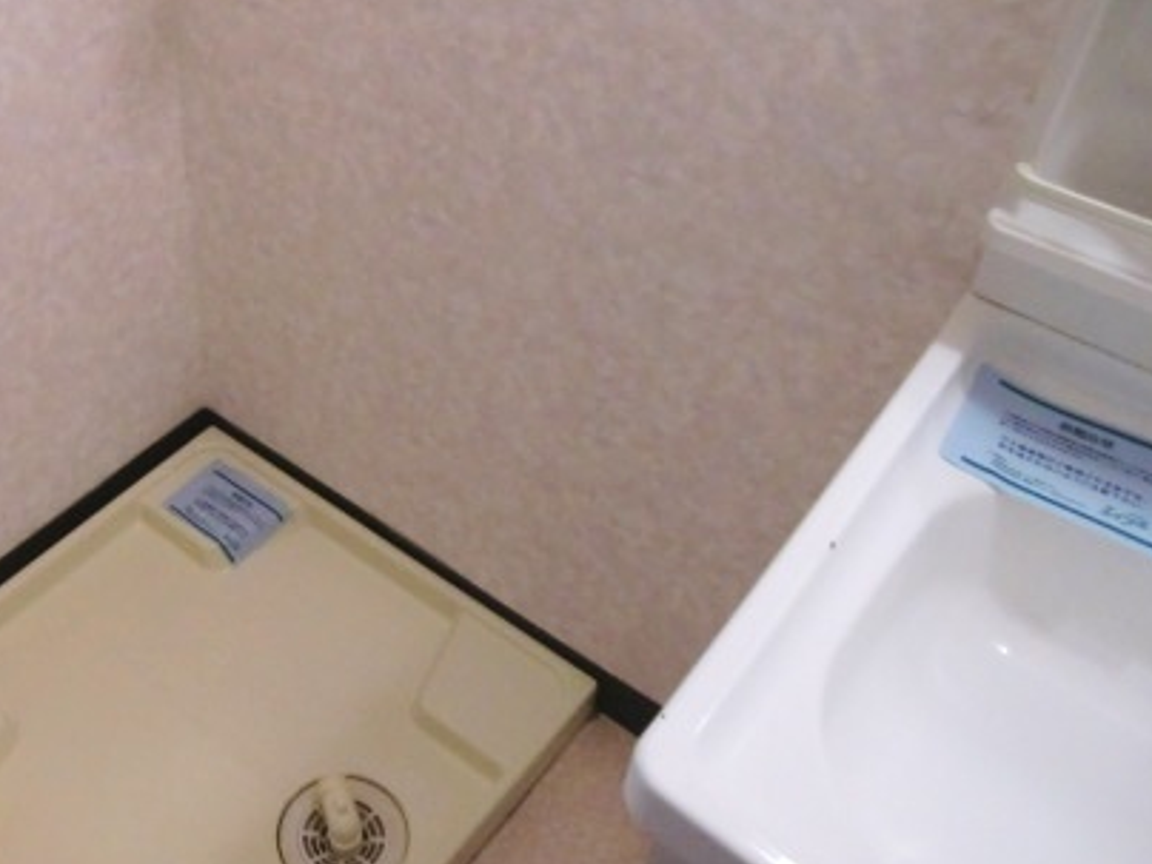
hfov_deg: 47.8
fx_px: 1265
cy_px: 299
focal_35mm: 38
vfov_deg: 37.4
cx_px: 345
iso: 400
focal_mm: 4.3
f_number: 3.2
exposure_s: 1/50
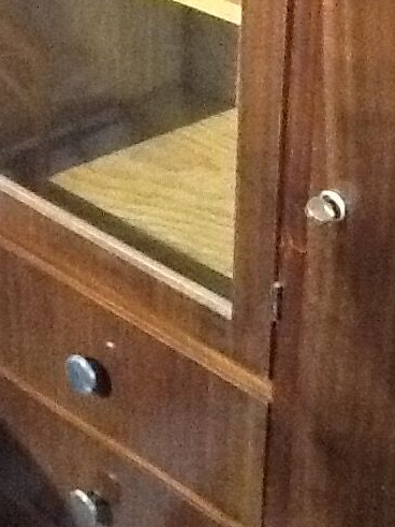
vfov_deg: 22.2
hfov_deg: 17.1
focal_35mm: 86
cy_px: 54
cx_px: 131
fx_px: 1309
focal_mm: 2.03
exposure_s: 1/15
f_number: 2.4
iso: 640
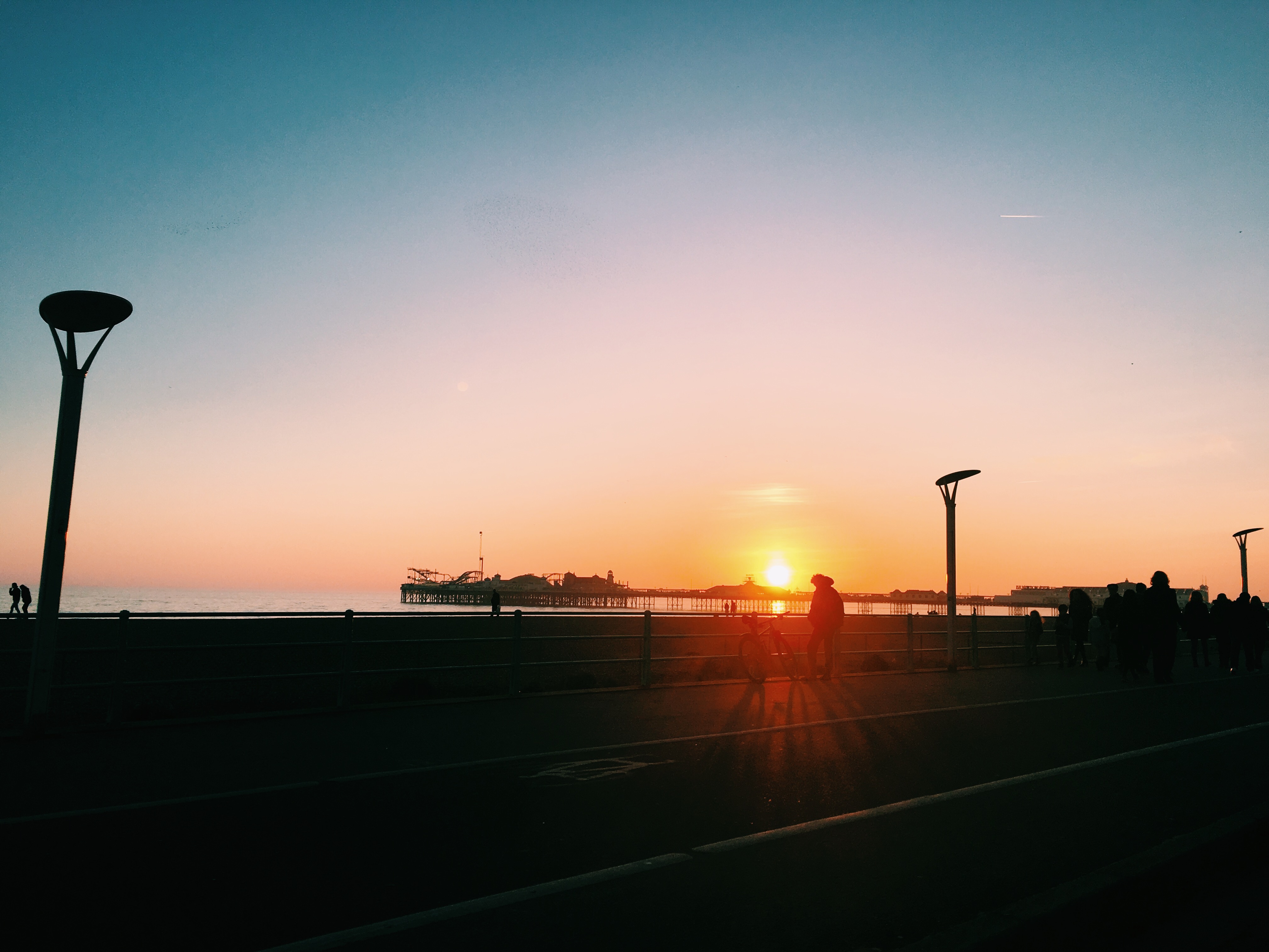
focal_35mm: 29
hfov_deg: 61.7
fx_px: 1063
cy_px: 476
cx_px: 634
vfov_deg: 48.2
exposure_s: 1/668
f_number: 2.2
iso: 25
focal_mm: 4.15
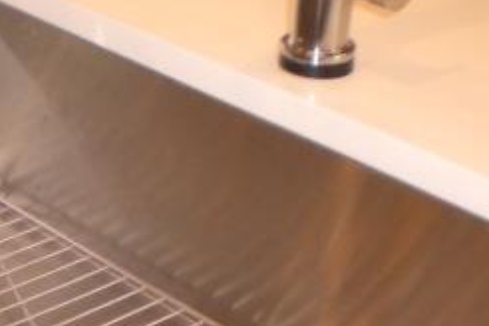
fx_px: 1399
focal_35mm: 103
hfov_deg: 19.5
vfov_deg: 13.2
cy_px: 266
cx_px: 60
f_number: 3.1
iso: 200
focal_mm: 6.3
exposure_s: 1/60
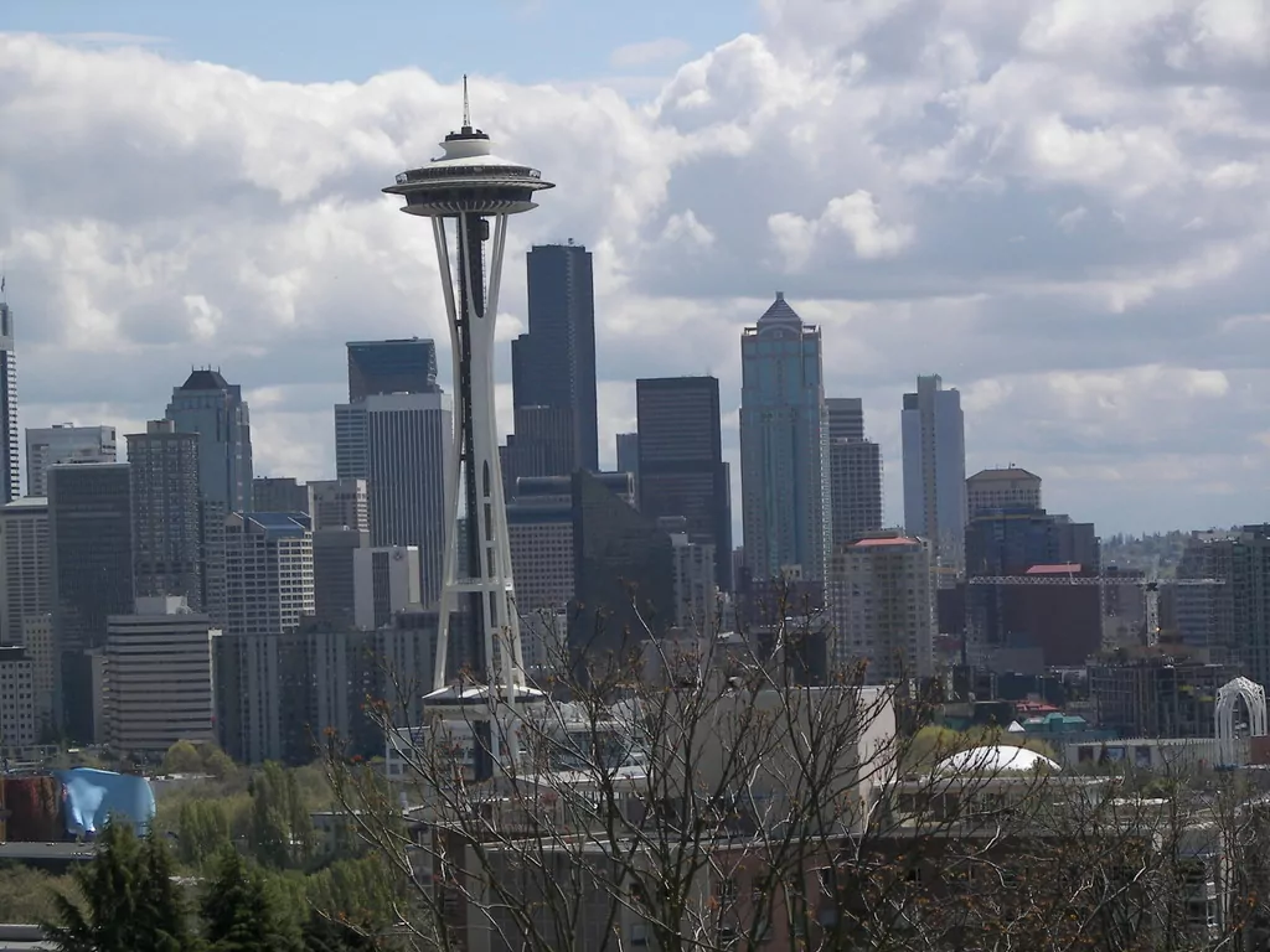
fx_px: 5393
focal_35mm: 147
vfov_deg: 10.1
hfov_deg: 13.4
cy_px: 476
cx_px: 635
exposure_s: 1/500
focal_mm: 24.4
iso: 50
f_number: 4.5
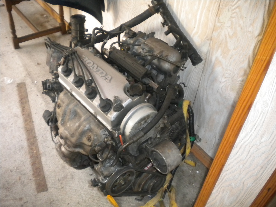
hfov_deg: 52.6
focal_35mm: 35
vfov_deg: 40.7
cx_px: 138
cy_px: 104
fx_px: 279
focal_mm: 6.3
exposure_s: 1/30
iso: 400
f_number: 3.1
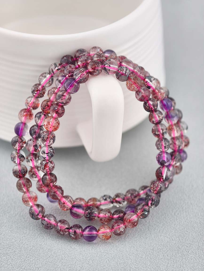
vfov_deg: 23.0
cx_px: 102
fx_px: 666
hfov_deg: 17.4
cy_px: 136
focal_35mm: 85
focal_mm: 22.48
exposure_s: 1/160
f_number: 2.67
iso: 125
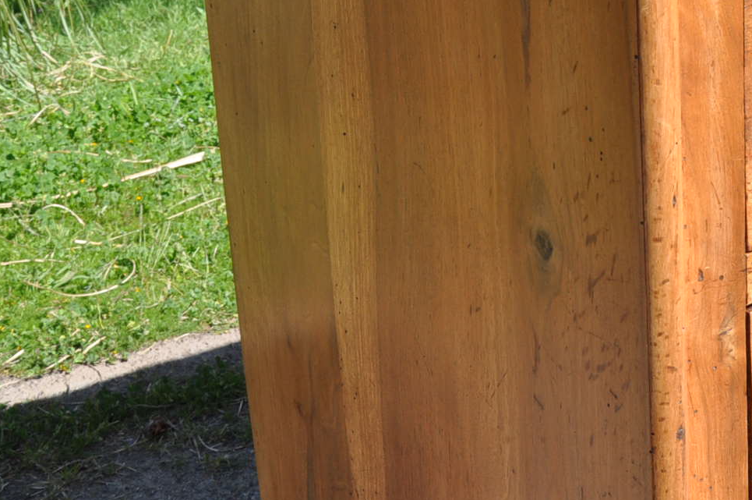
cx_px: 769
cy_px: 86
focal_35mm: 60
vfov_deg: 22.2
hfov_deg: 30.8
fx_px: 1252
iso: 320
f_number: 13
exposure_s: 1/160
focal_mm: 18
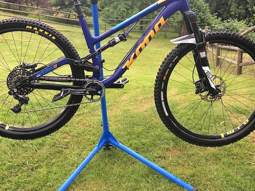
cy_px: 65
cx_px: 119
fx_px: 295
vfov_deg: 35.6
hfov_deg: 46.8
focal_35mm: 40
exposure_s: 1/30
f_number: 2.2
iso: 40
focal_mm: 4.15
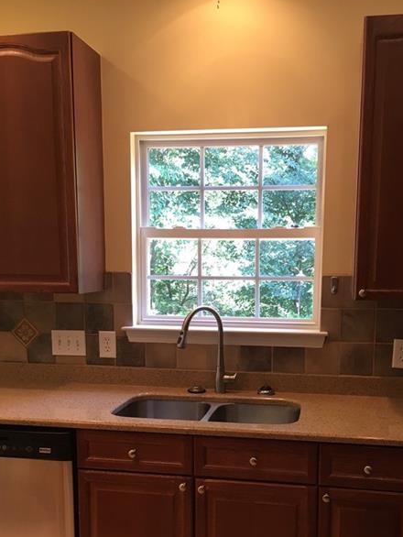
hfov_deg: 37.6
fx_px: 589
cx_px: 234
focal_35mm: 38
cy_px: 344
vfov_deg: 48.4
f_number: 2.2
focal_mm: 4.15
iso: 50
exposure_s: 1/30
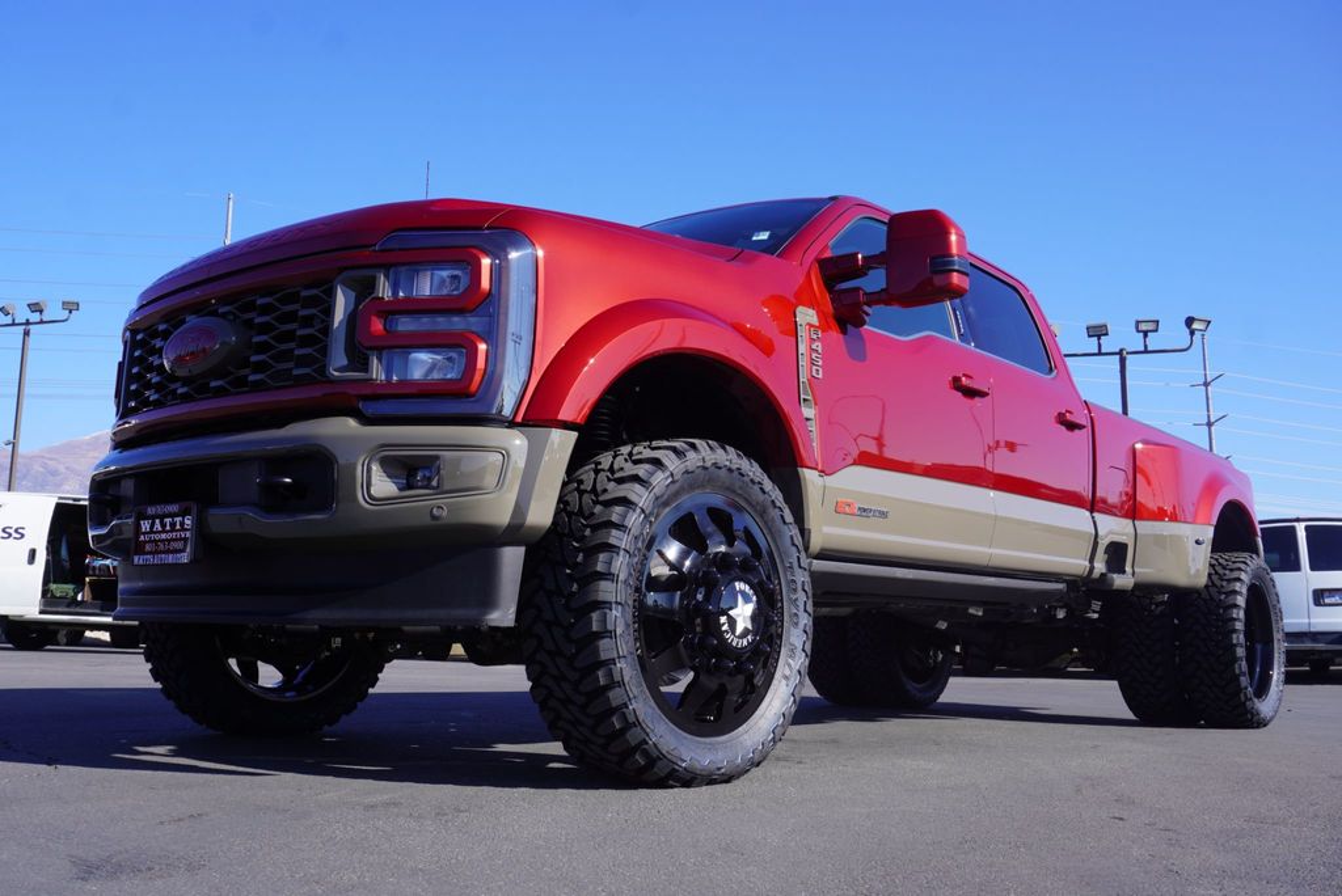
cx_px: 671
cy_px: 448
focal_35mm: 33
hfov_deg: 57.2
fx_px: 1231
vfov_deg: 40.0
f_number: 9
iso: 100
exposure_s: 1/125
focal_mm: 22
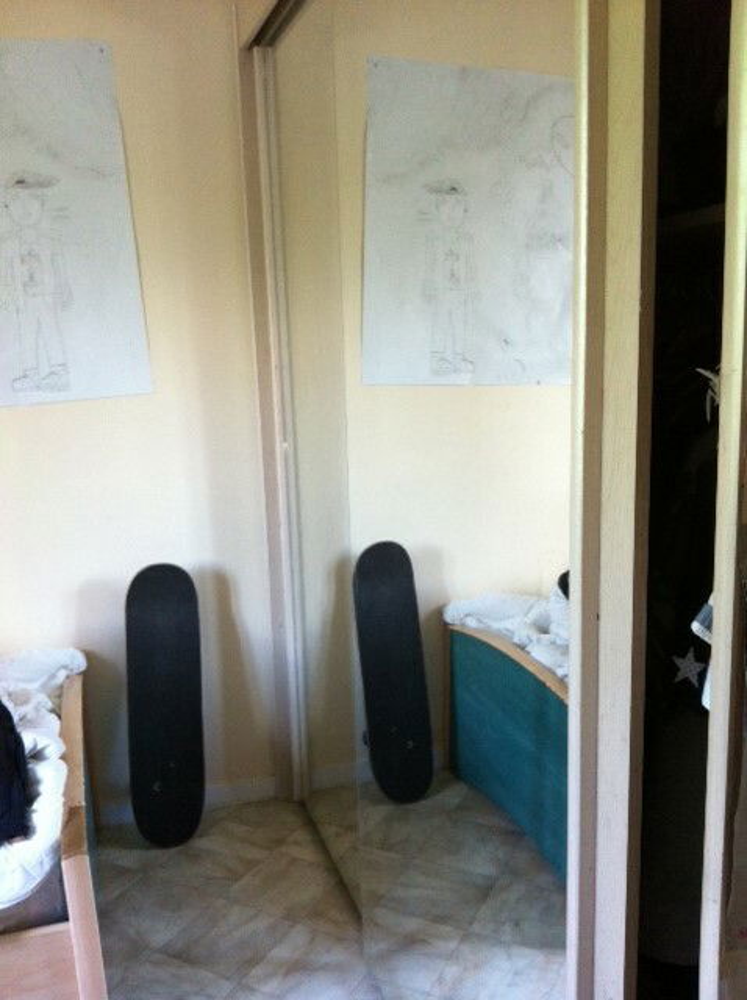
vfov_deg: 52.7
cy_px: 500
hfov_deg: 40.6
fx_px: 1010
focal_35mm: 35
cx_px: 374
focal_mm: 3.85
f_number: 2.8
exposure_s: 1/15
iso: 125
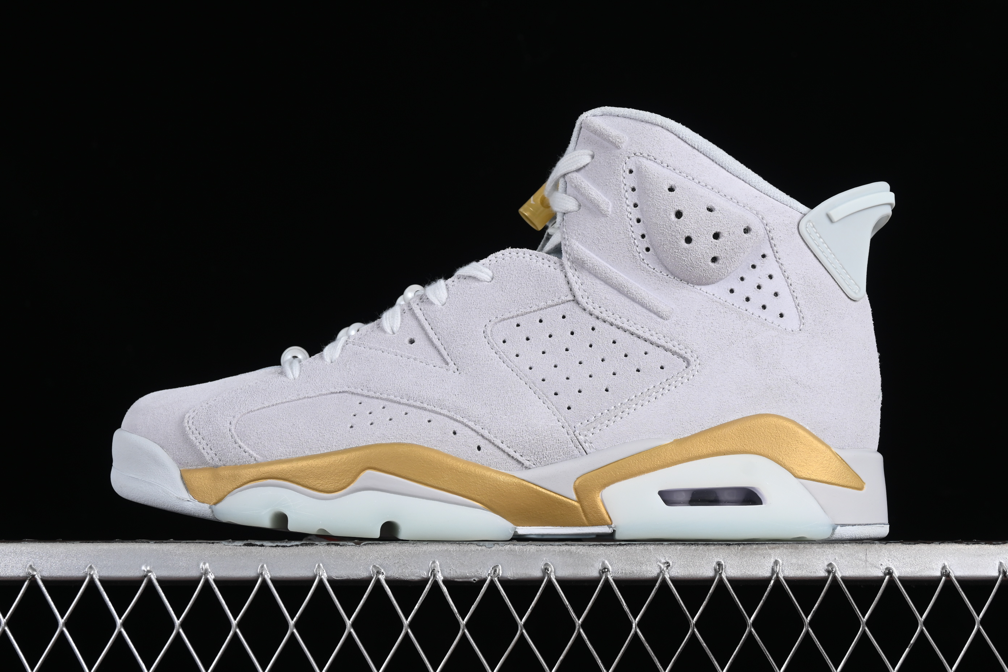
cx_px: 504
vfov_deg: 18.2
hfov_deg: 27.0
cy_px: 336
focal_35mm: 75
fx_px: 2100
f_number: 8
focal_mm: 50
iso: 160
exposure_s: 1/80
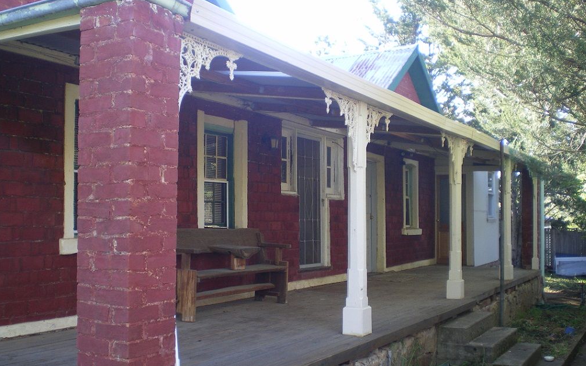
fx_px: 655
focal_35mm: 41
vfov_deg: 31.2
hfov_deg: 48.2
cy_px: 193
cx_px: 297
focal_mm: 6.3
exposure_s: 1/50
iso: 80
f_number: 3.1
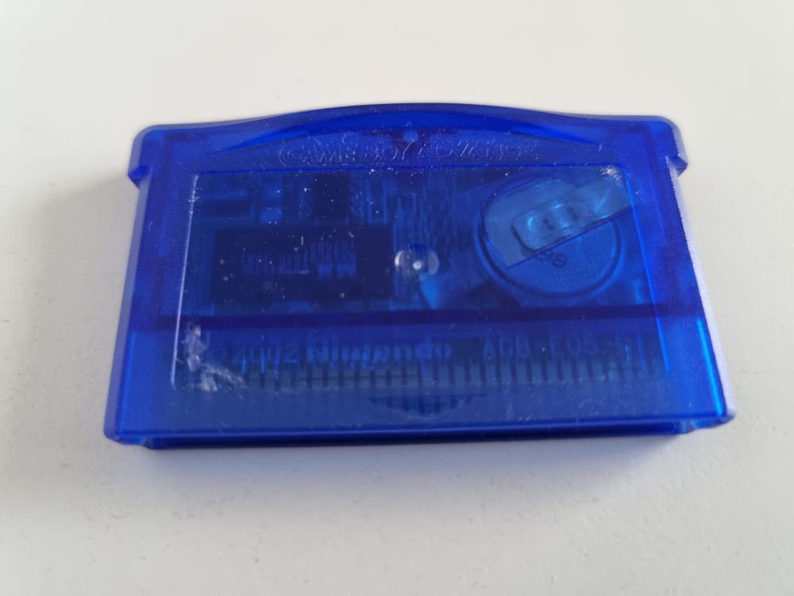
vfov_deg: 53.1
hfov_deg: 67.3
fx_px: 596
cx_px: 397
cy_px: 298
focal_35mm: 26
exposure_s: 1/33
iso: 640
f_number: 1.8
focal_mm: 5.4
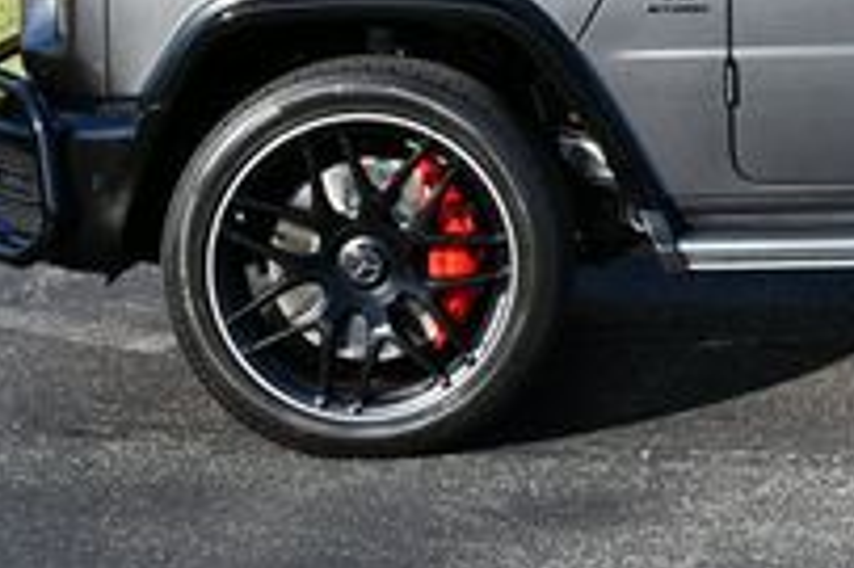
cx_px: 1102
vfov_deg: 8.5
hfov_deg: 12.6
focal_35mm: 158
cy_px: -261
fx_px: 3745
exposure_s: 1/250
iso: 125
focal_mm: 25
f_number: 8
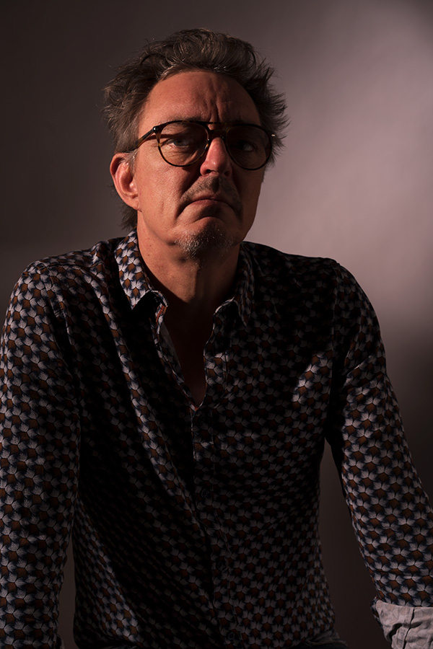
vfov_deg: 36.2
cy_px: 324
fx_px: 992
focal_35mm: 55
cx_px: 216
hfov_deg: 24.6
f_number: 8
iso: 100
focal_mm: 55
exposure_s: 1/60
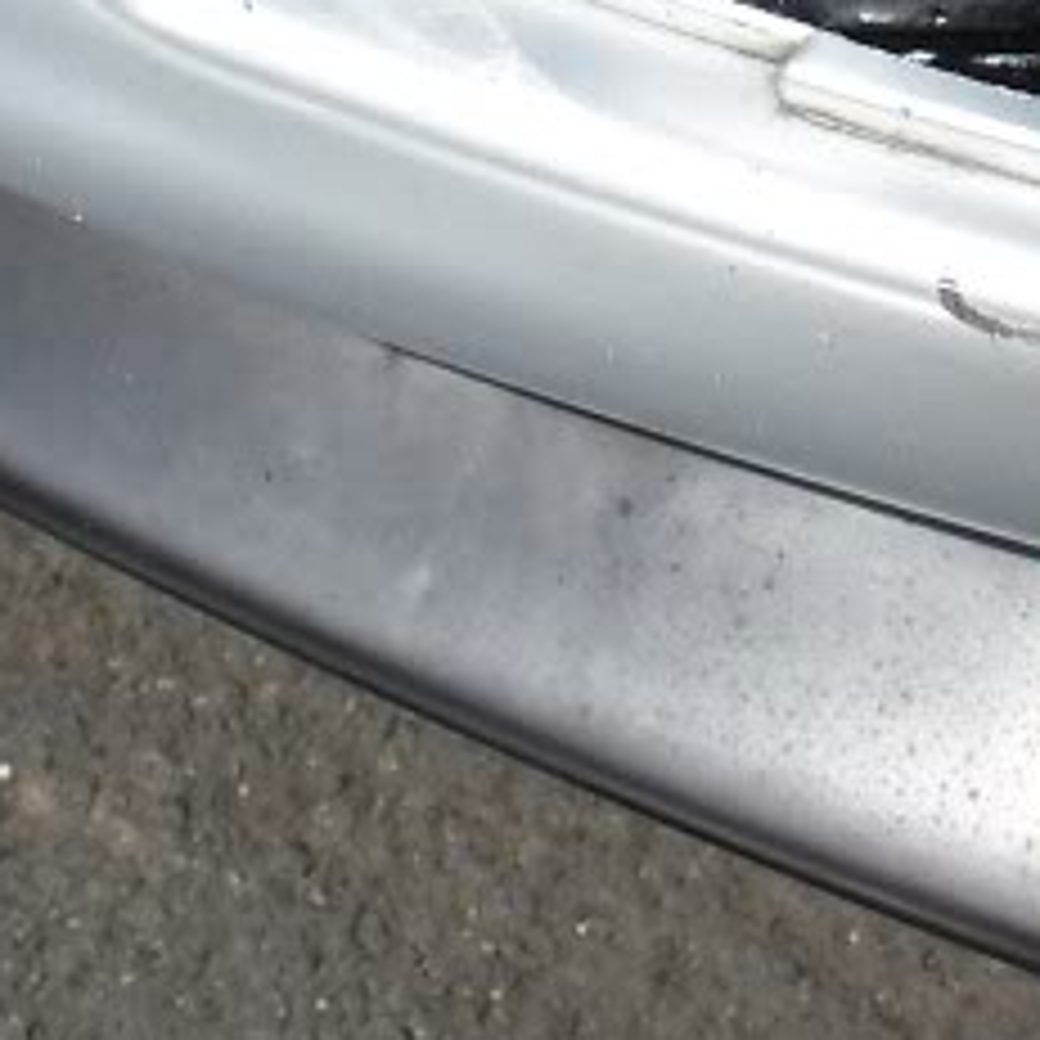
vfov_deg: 12.0
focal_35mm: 141
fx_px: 4793
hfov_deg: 12.1
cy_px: -311
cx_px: 1243
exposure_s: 1/320
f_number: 5
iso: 80
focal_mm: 7.54
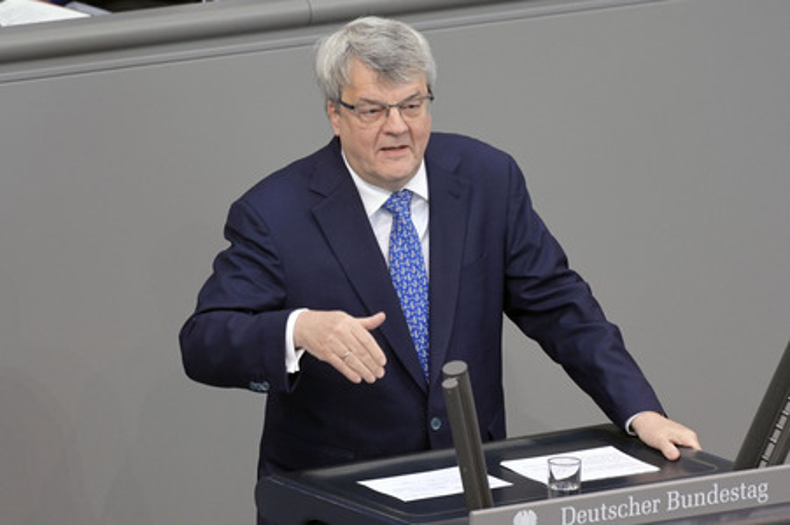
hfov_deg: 5.3
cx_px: 395
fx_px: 8552
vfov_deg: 3.5
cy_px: 262
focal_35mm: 390
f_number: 5.6
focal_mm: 390
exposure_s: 1/400
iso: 6400
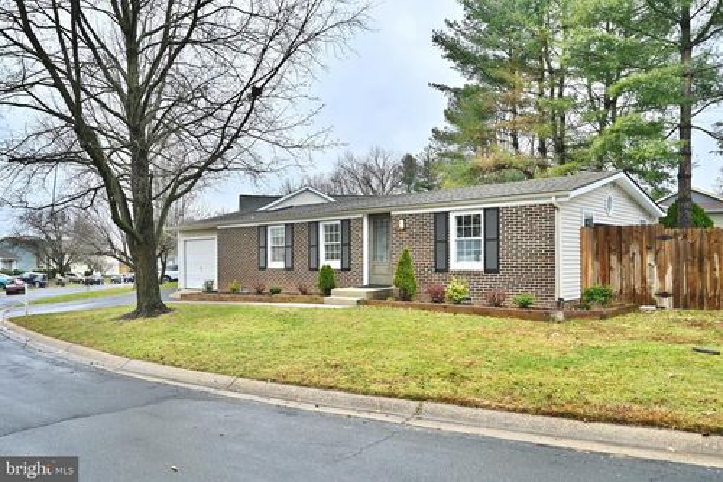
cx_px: 362
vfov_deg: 54.1
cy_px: 241
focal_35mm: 24
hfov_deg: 74.9
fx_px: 472
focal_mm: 23.5
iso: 400
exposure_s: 1/320
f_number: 6.3
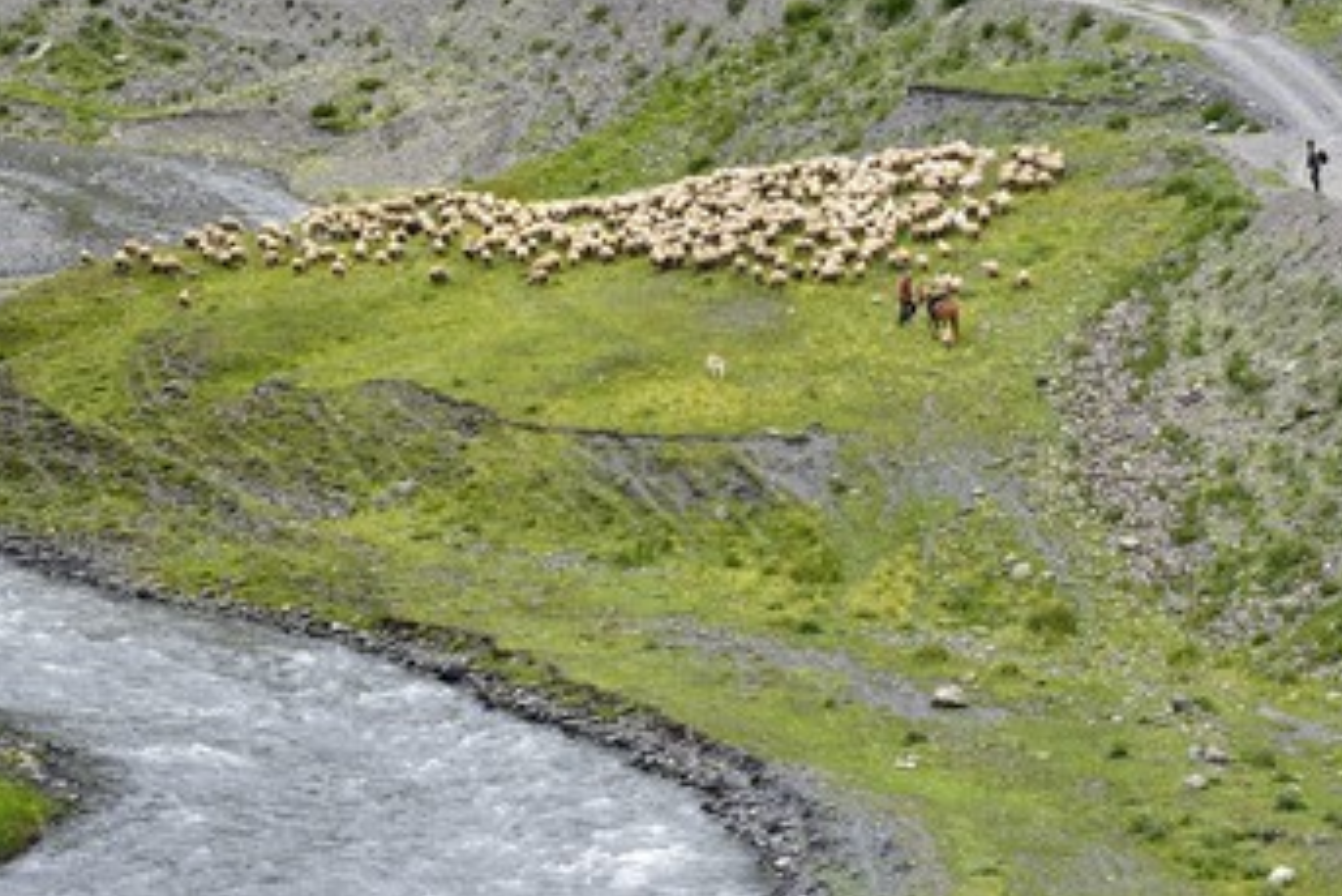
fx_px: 9136
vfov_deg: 5.6
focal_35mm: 245
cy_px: 395
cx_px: 567
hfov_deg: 8.4
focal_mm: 200
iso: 400
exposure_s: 1/320
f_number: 10
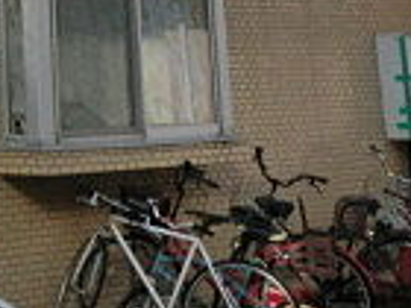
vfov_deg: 12.3
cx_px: -232
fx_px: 1306
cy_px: -246
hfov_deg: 16.1
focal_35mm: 110
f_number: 3.2
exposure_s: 1/800
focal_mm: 4.3
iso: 80
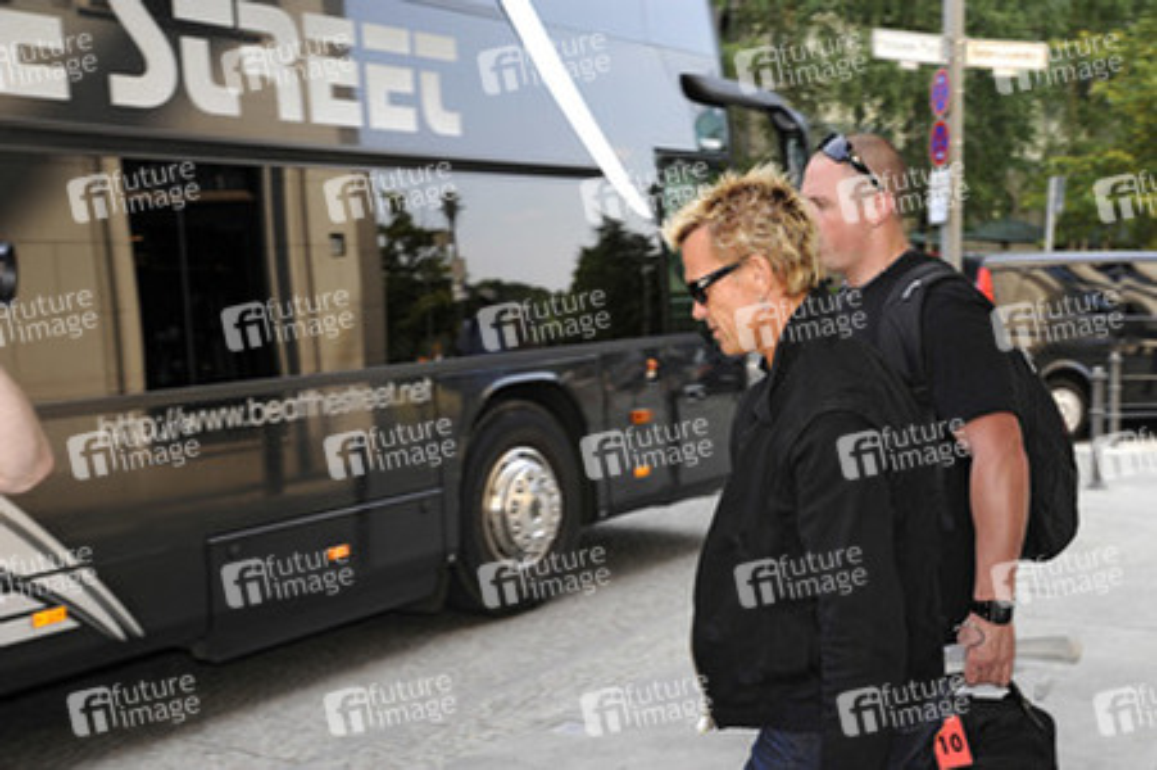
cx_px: 578
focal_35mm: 48
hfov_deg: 41.1
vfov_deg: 28.0
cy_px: 385
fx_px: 1541
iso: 320
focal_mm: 48
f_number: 6.3
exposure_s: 1/160
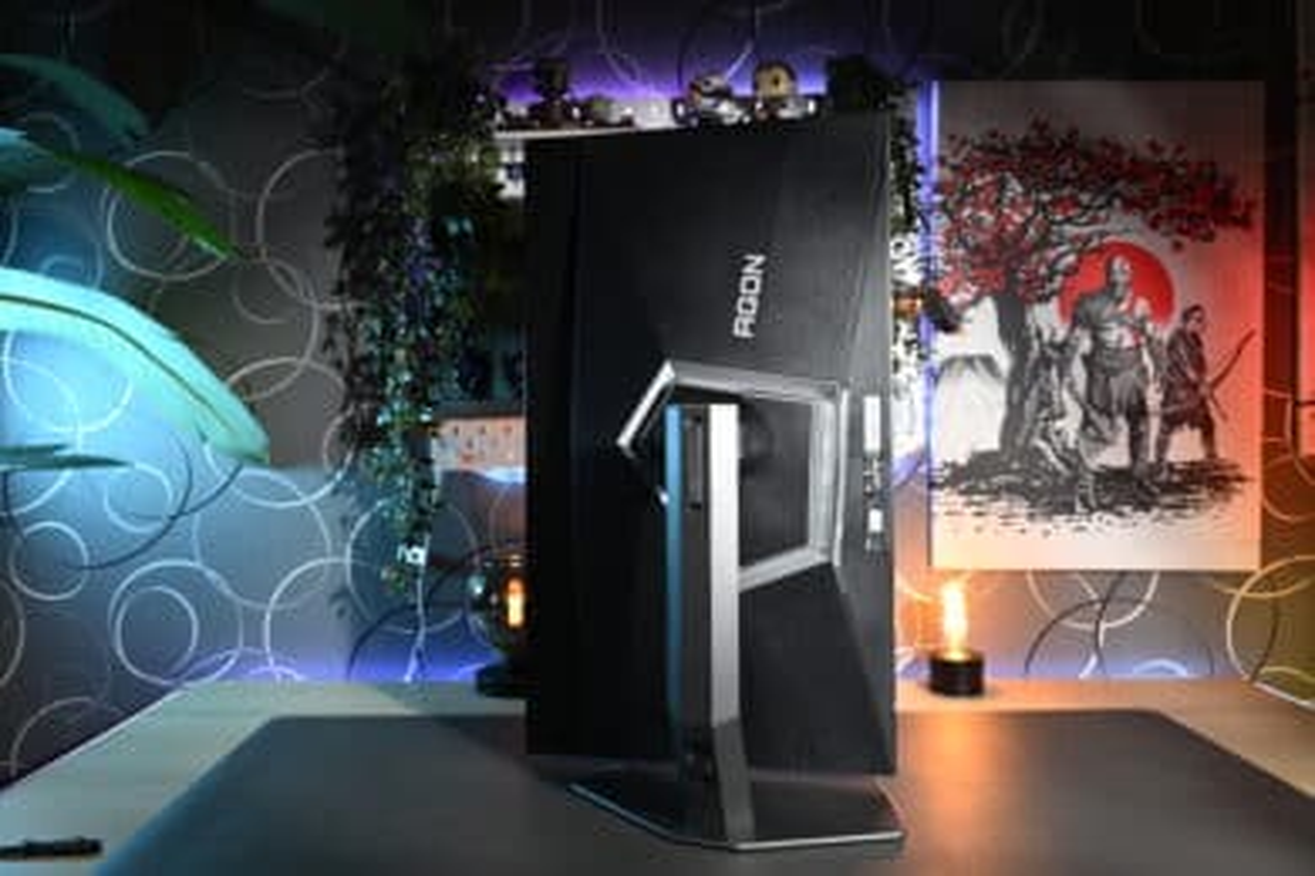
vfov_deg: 46.4
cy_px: 438
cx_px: 658
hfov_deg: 65.5
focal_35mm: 28
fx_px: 1023
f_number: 5.6
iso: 360
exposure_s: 1/30
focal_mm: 28
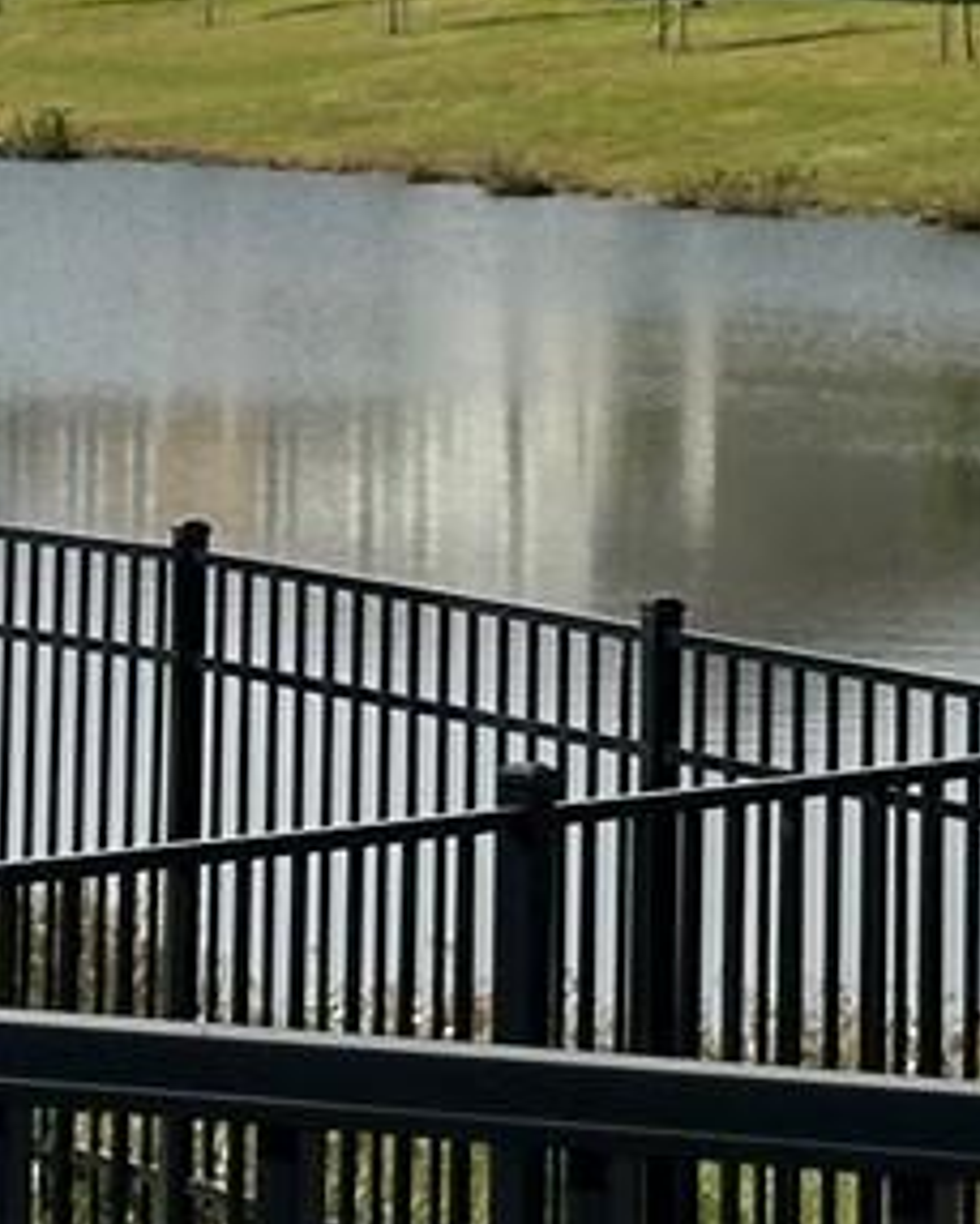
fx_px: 9494
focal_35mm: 262
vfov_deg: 7.1
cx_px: 680
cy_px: -1096
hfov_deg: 5.9
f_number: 1.78
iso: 64
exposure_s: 1/8929
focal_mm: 6.86
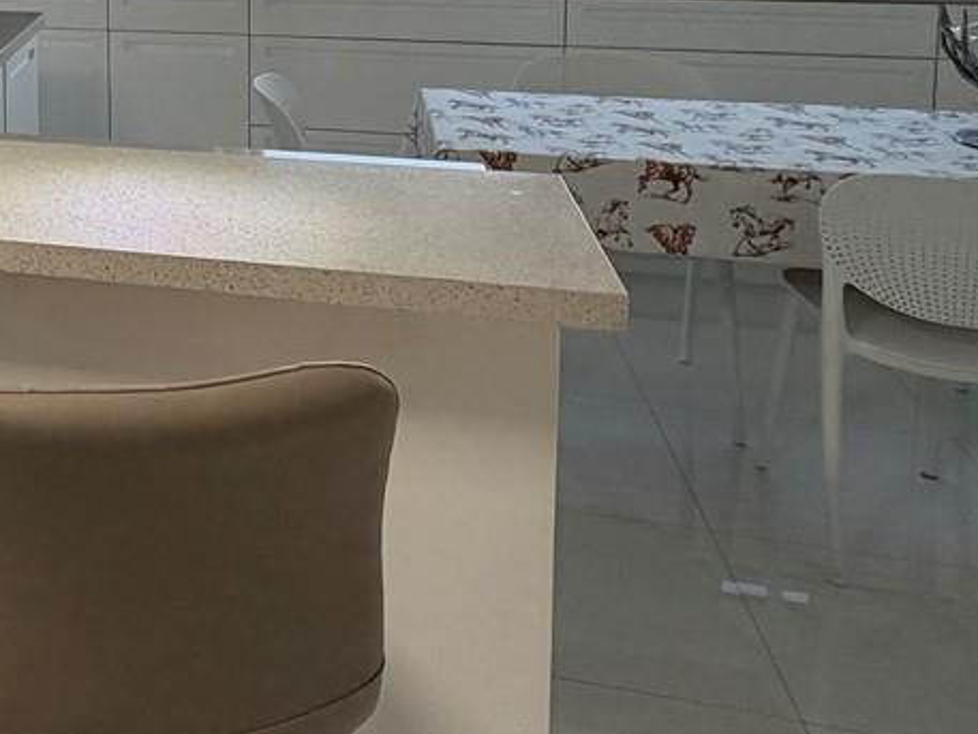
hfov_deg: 31.8
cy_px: -73
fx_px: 1385
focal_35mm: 49
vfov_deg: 27.2
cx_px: -223
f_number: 2.2
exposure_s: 1/120
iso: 160
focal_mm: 2.22
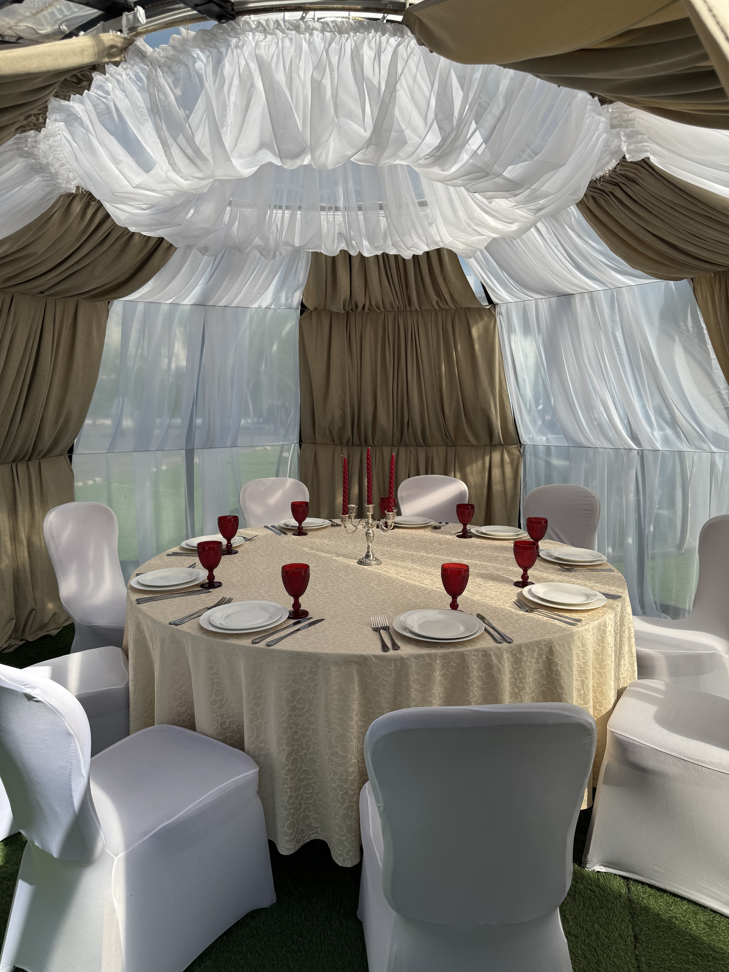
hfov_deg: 56.8
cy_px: 486
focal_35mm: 24
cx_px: 364
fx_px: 674
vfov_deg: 71.6
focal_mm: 6.76
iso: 80
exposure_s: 1/4950
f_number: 1.78
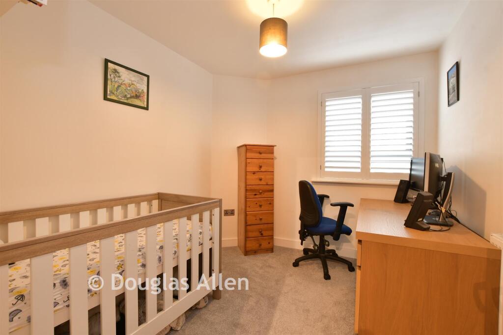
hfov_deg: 100.4
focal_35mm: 15
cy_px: 168
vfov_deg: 77.3
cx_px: 252
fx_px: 210
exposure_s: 1/1.6
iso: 200
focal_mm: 10
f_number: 8
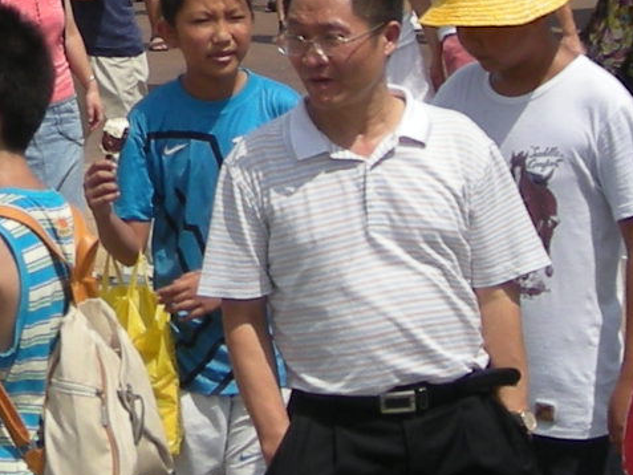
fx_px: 3475
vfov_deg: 7.6
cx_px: -212
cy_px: -320
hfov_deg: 10.2
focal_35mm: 190
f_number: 5.7
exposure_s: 1/406
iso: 64
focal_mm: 5.7
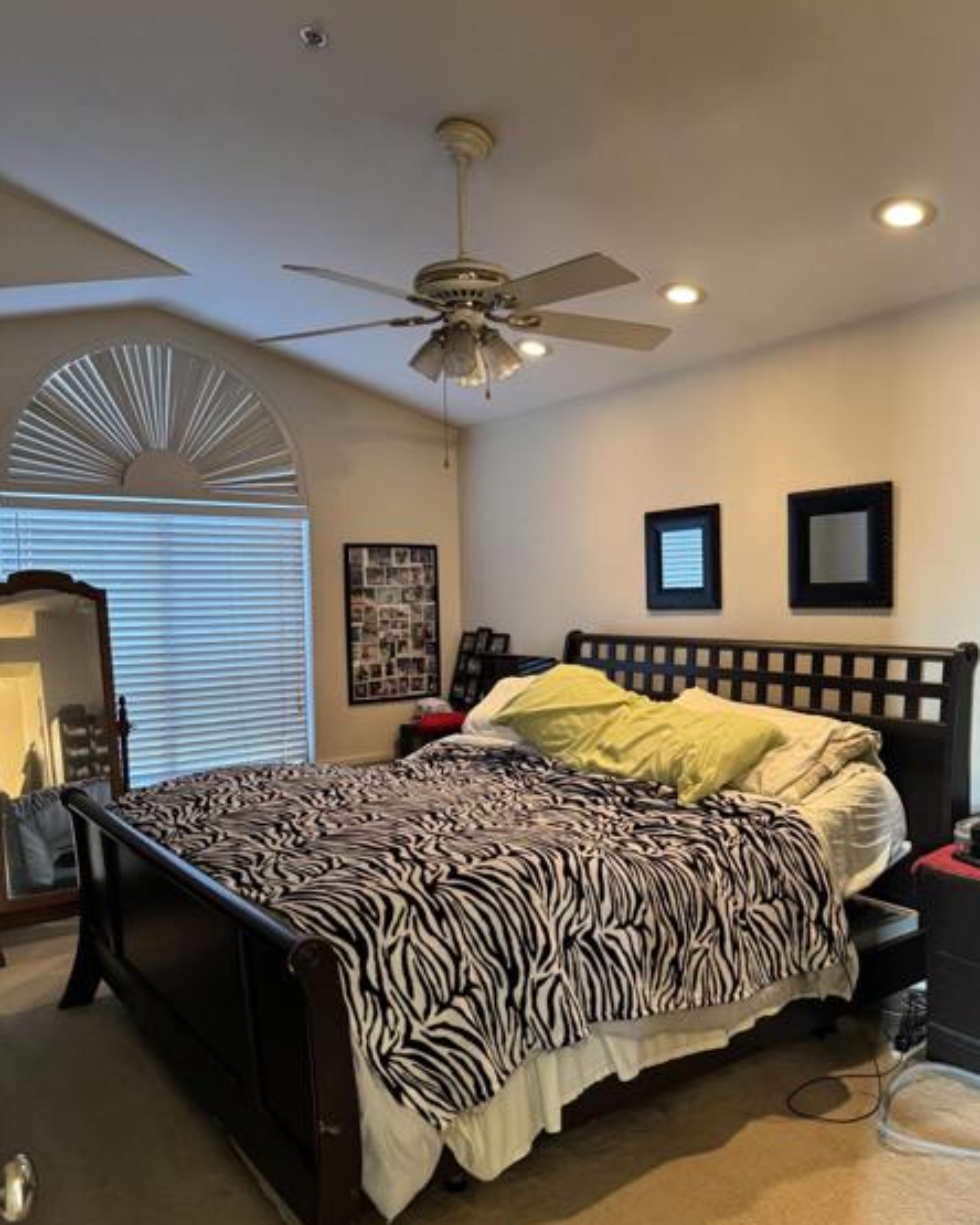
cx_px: 528
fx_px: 979
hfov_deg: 53.1
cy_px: 653
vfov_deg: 64.0
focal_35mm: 27
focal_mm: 6.76
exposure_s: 1/60
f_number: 1.78
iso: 400
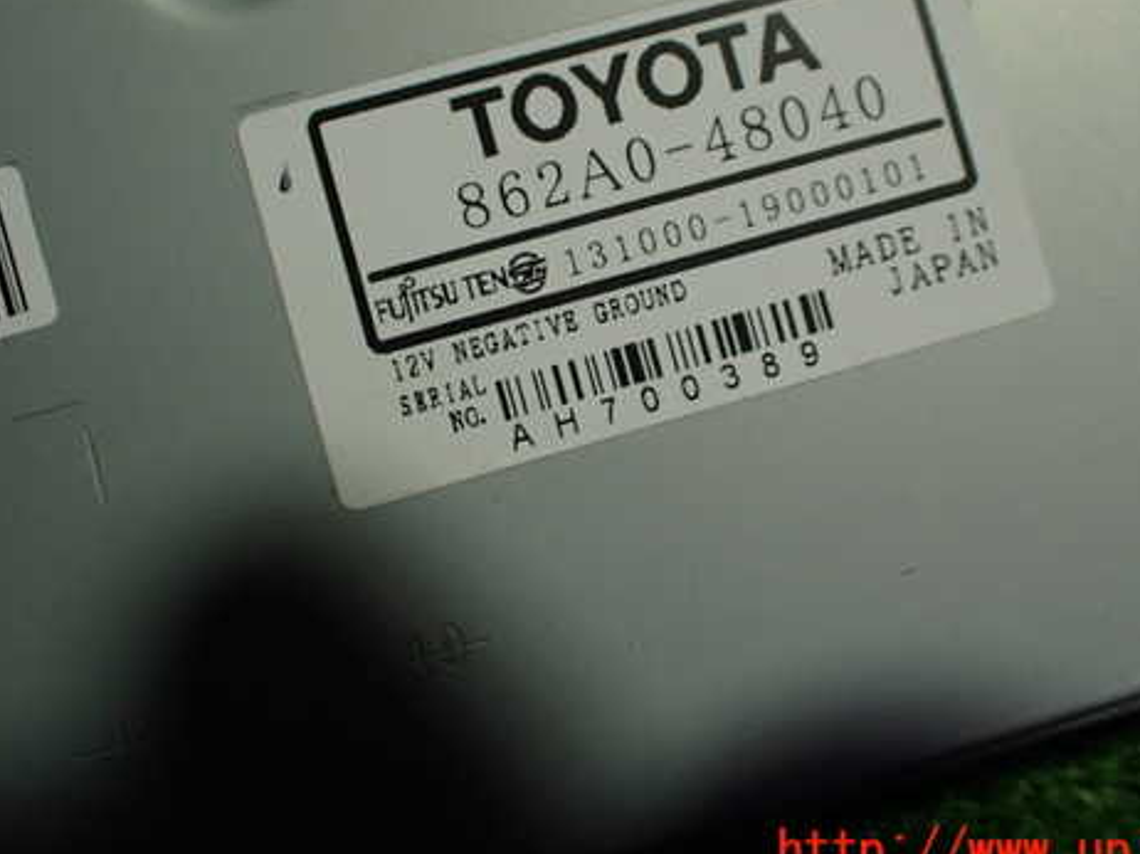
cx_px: 595
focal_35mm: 39
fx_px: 1284
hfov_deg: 47.9
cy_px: 328
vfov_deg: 36.6
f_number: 2.3
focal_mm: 5.4
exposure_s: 1/125
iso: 200
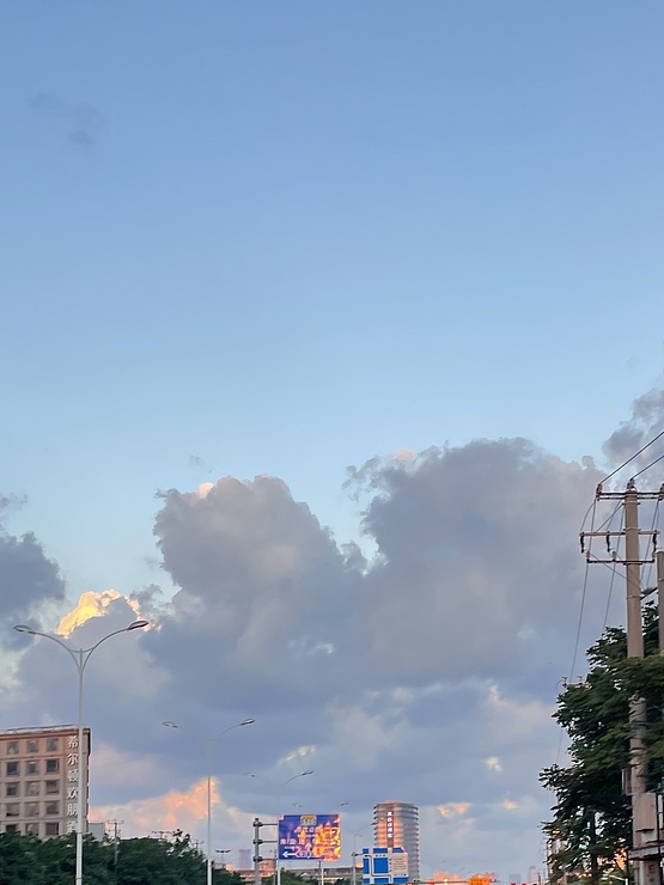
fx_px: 1535
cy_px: 723
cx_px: 291
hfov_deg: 24.4
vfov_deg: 31.3
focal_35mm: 60
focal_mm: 4.2
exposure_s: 1/121
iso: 40
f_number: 1.6
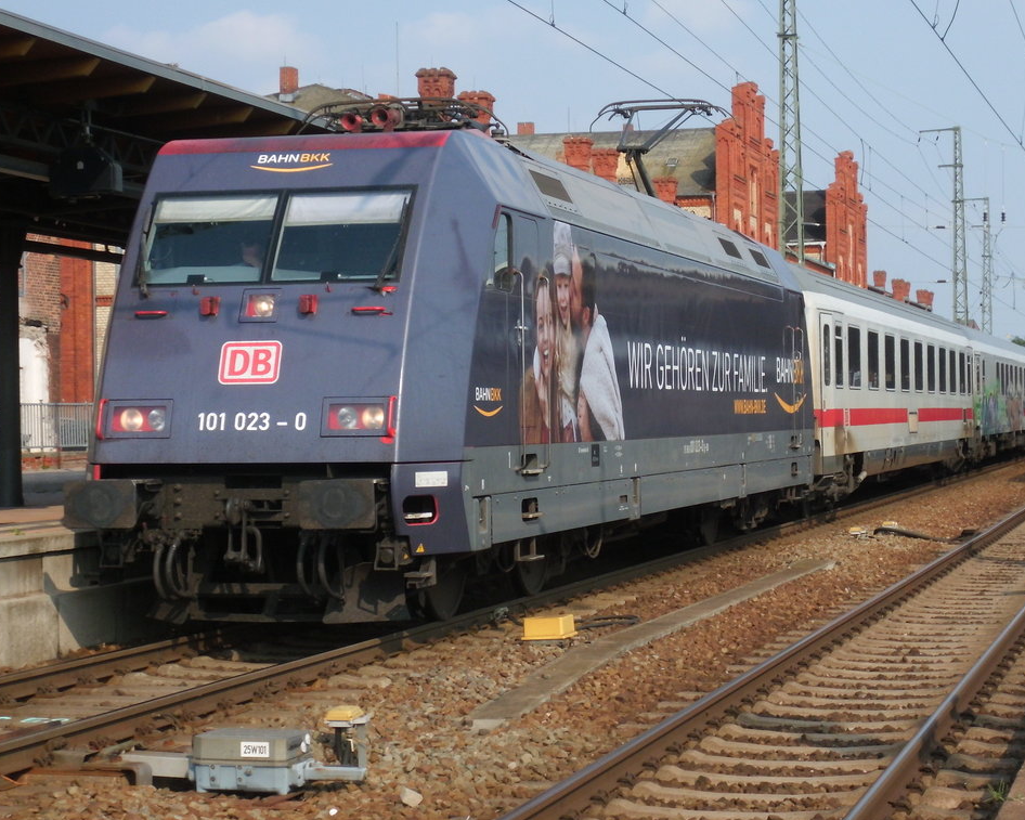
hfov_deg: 24.4
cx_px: 634
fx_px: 2366
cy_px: 357
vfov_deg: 19.7
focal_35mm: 78
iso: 100
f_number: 5.1
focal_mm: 11.2
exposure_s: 1/469
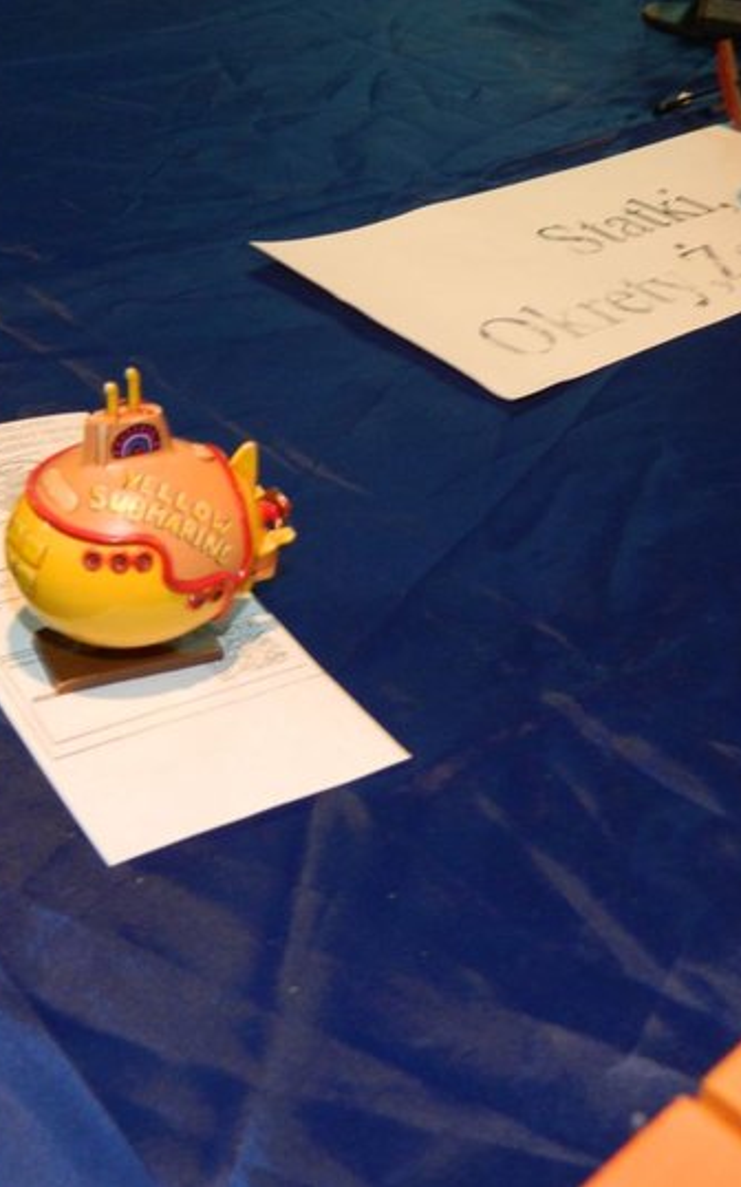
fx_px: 1422
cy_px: 594
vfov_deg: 45.3
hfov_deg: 28.4
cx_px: 126
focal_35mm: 44
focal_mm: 5.6
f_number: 3.2
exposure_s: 1/40
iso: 200
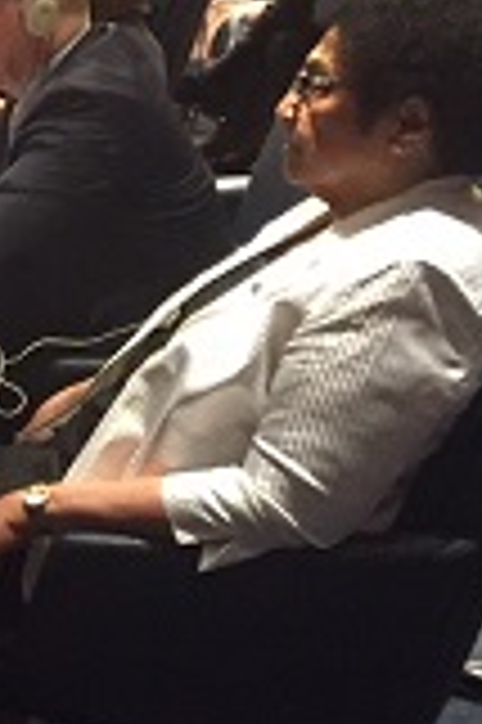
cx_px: -914
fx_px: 2455
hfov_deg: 9.2
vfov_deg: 16.8
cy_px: 259
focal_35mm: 122
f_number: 2.2
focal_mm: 4.15
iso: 250
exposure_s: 1/30
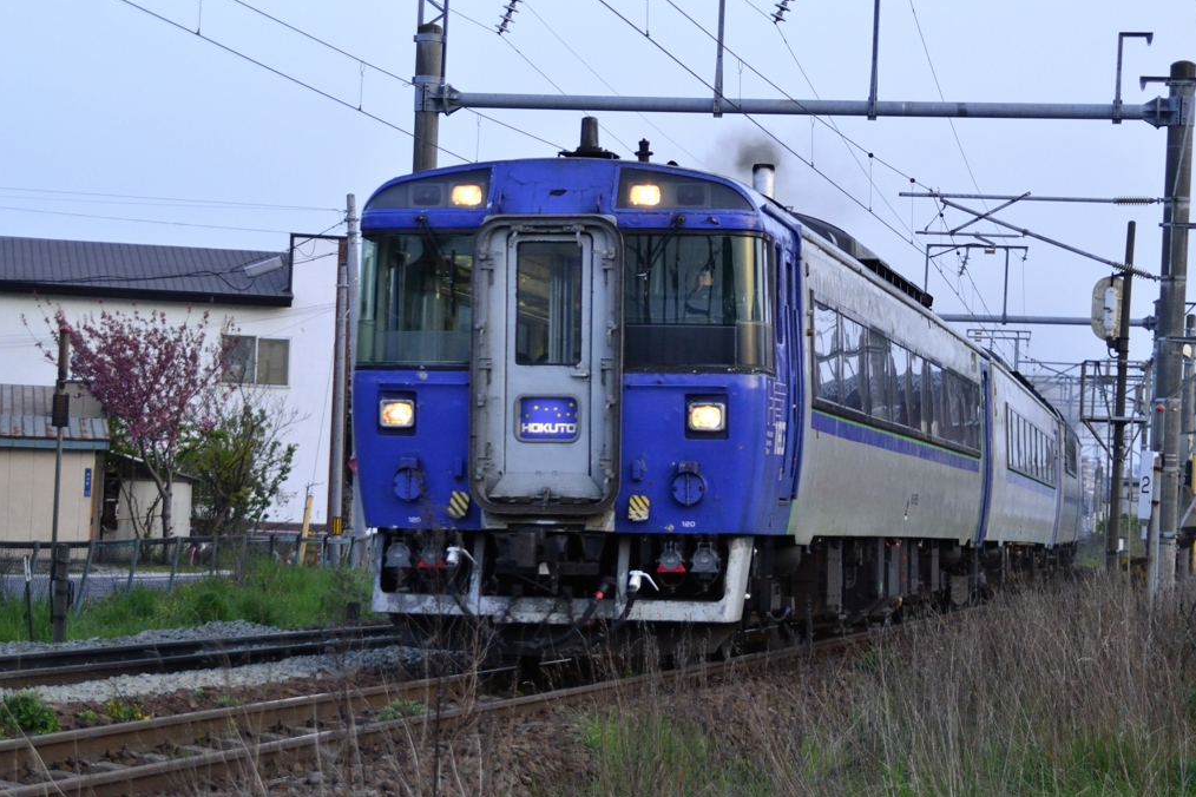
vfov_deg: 12.9
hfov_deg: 19.3
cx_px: 600
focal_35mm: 106
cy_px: 400
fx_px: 3521
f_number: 5
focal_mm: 70
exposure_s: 1/400
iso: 800
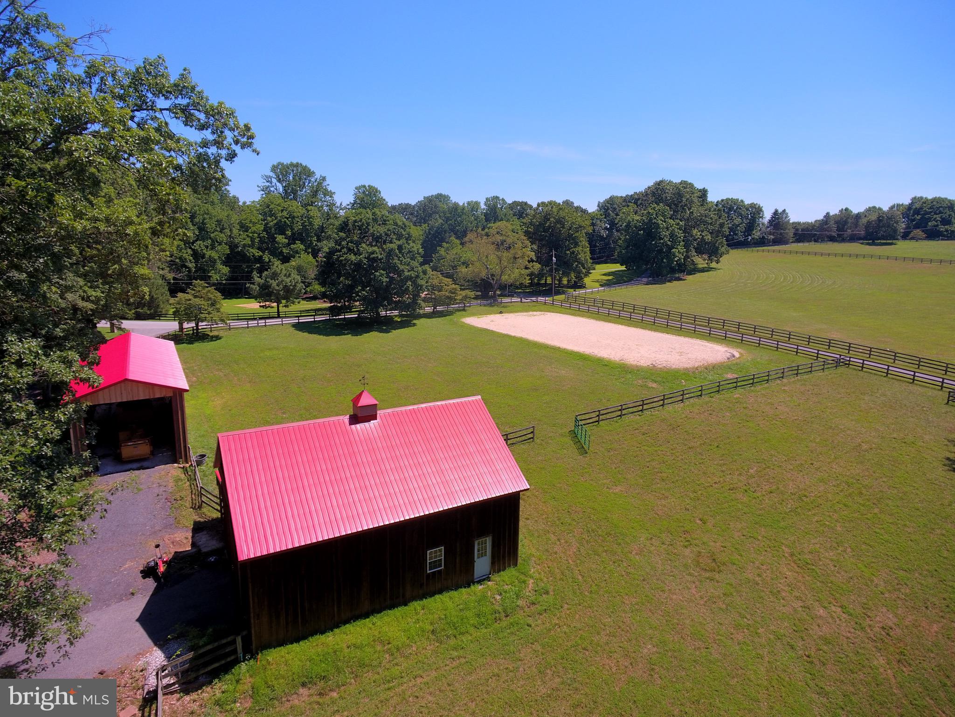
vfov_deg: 66.0
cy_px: 358
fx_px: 552
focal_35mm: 20
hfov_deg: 81.7
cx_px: 478
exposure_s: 1/339
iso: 100
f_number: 2.8
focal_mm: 3.61
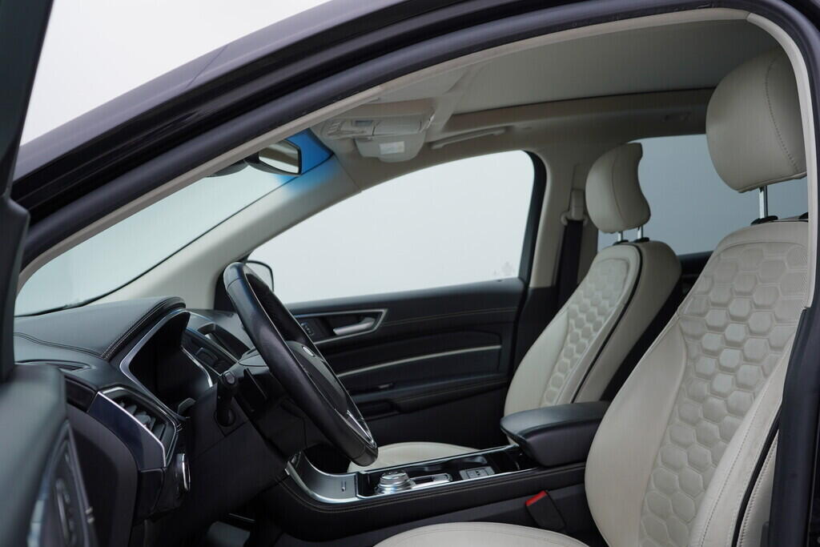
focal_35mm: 36
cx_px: 410
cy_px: 274
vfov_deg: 36.9
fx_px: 820
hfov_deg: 53.1
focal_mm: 24
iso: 125
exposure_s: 1/80
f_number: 4
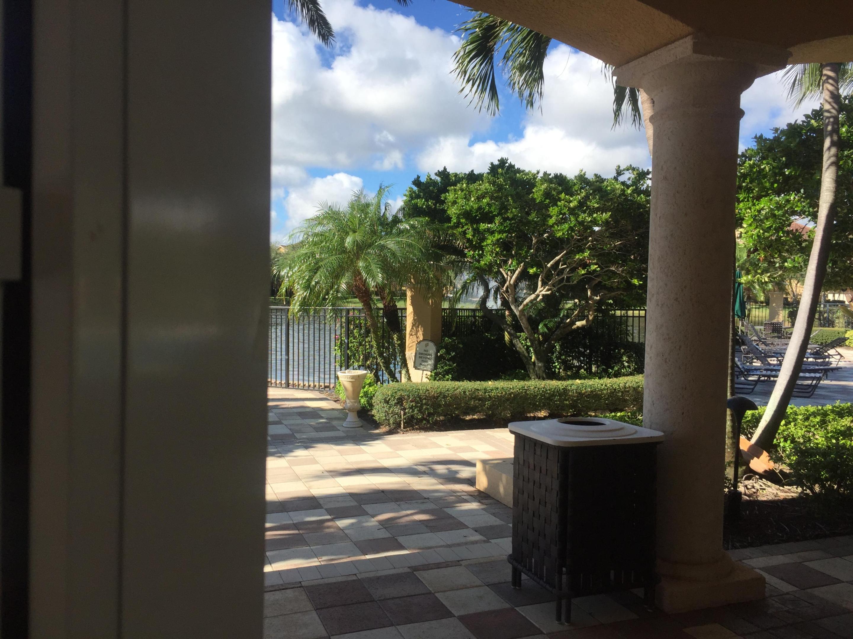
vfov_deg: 48.2
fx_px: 715
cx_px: 426
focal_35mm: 29
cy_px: 320
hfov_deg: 61.7
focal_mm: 4.15
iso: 32
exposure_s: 1/1412
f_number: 2.2
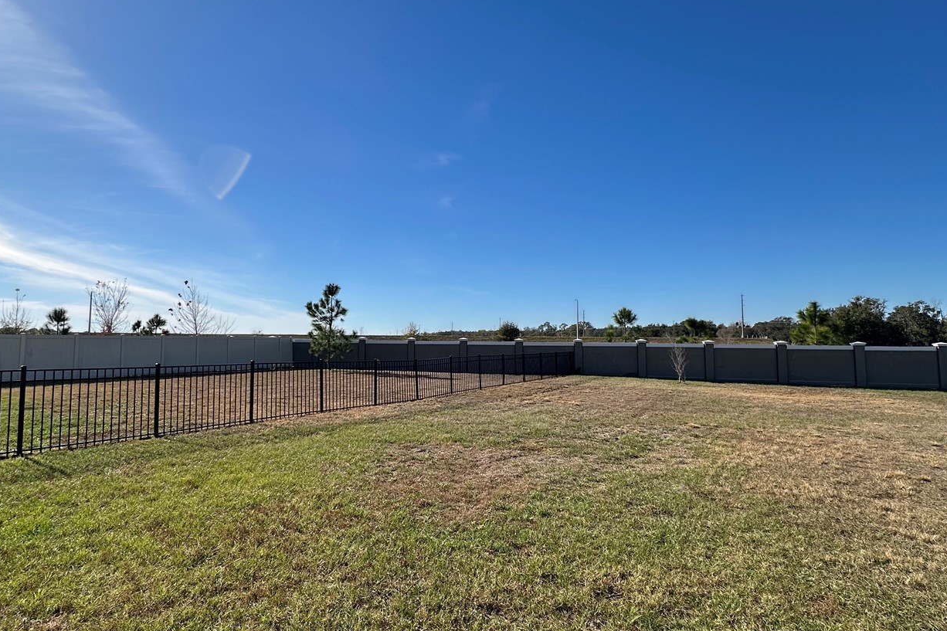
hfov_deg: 86.6
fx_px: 500
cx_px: 425
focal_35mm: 19
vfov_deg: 64.5
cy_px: 308
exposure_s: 1/1531
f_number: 2.2
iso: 50
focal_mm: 2.22
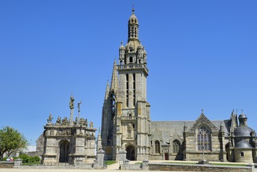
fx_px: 293
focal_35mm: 41
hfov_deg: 47.4
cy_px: 83
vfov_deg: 32.7
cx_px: 131
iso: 200
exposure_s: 1/500
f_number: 10
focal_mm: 38
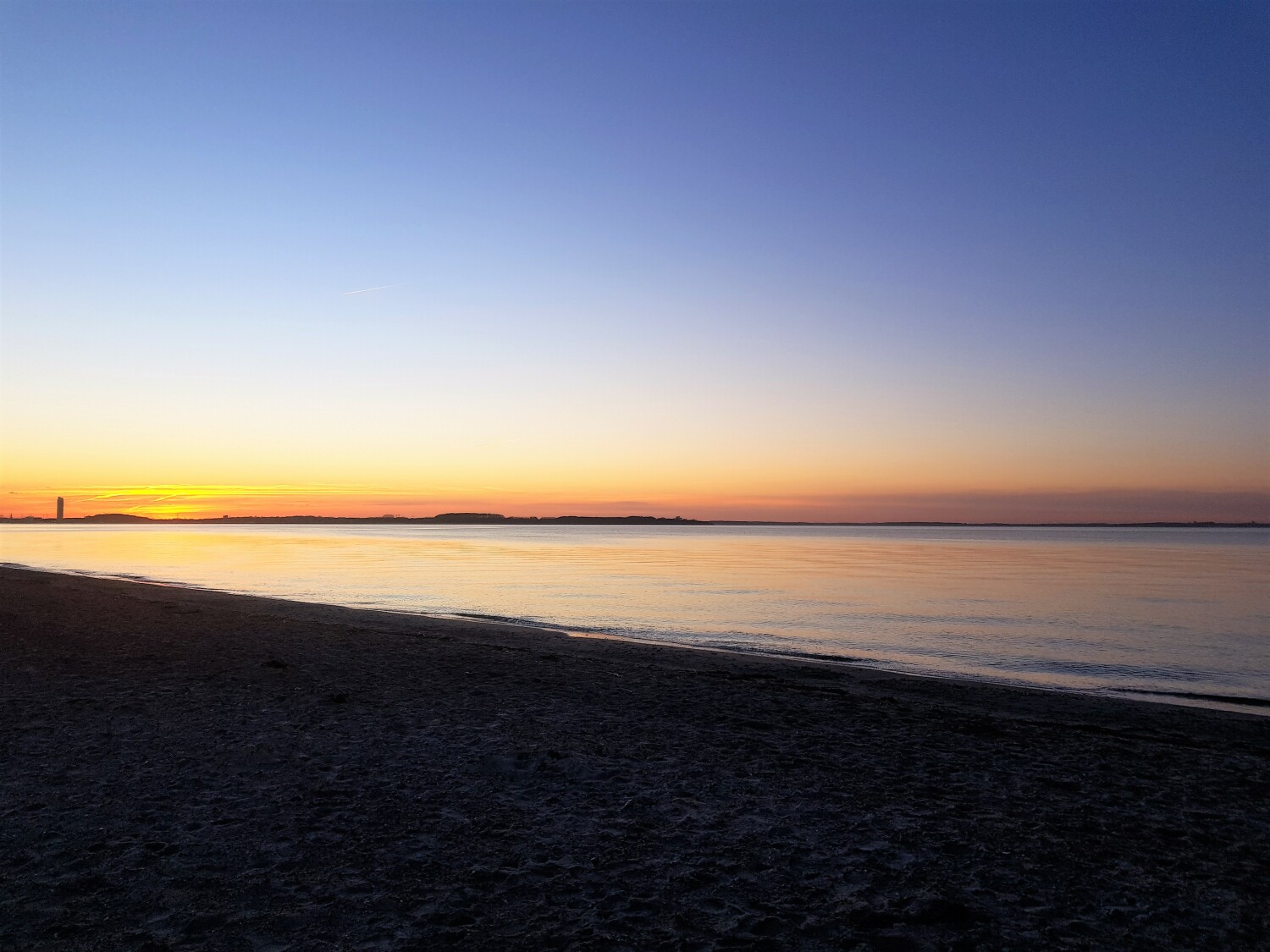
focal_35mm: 26
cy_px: 476
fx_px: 954
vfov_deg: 53.1
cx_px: 635
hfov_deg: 67.3
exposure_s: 1/287
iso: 40
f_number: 1.7
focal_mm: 4.2
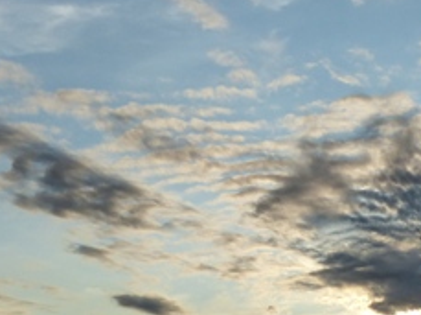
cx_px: 243
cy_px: 256
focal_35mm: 84
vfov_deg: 17.4
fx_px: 1020
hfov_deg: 23.3
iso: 160
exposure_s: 1/1600
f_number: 4
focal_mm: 5.4
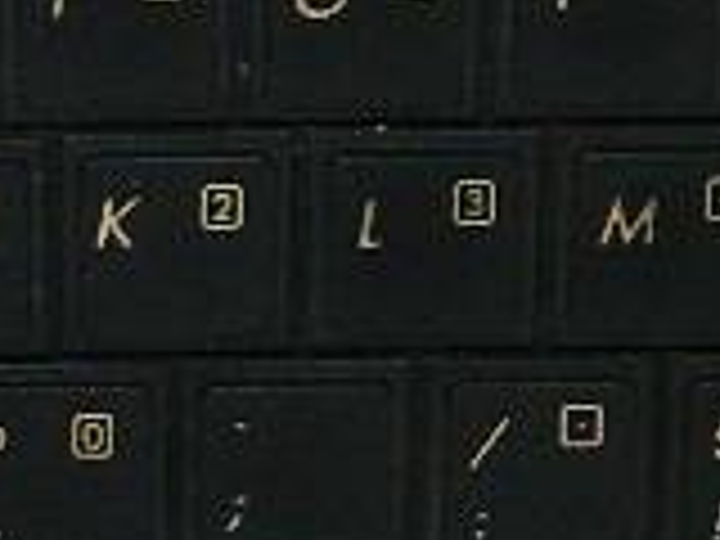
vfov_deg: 5.0
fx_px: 6240
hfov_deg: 6.6
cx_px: -45
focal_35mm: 300
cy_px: 351
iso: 200
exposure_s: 1/50
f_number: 3.6
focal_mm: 8.4
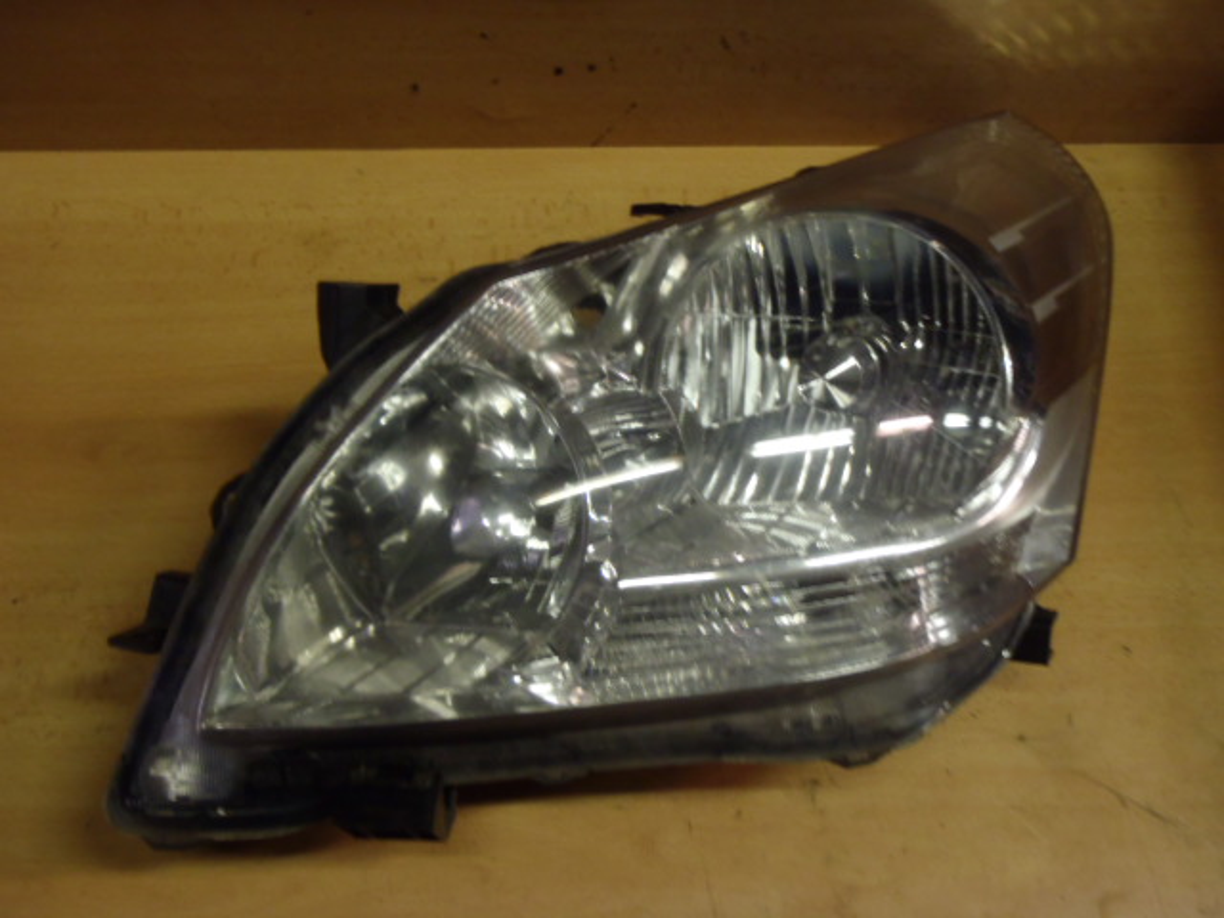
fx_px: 1344
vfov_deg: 37.7
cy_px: 459
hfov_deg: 49.0
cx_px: 612
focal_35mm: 38
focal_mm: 6.83
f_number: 4.6
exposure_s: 1/4
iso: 250
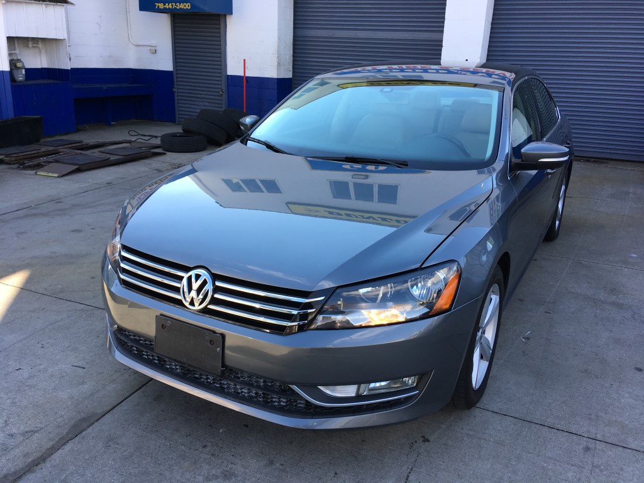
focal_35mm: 29
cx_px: 322
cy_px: 242
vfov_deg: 48.2
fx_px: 540
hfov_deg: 61.7
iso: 25
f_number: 2.2
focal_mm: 4.15
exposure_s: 1/240
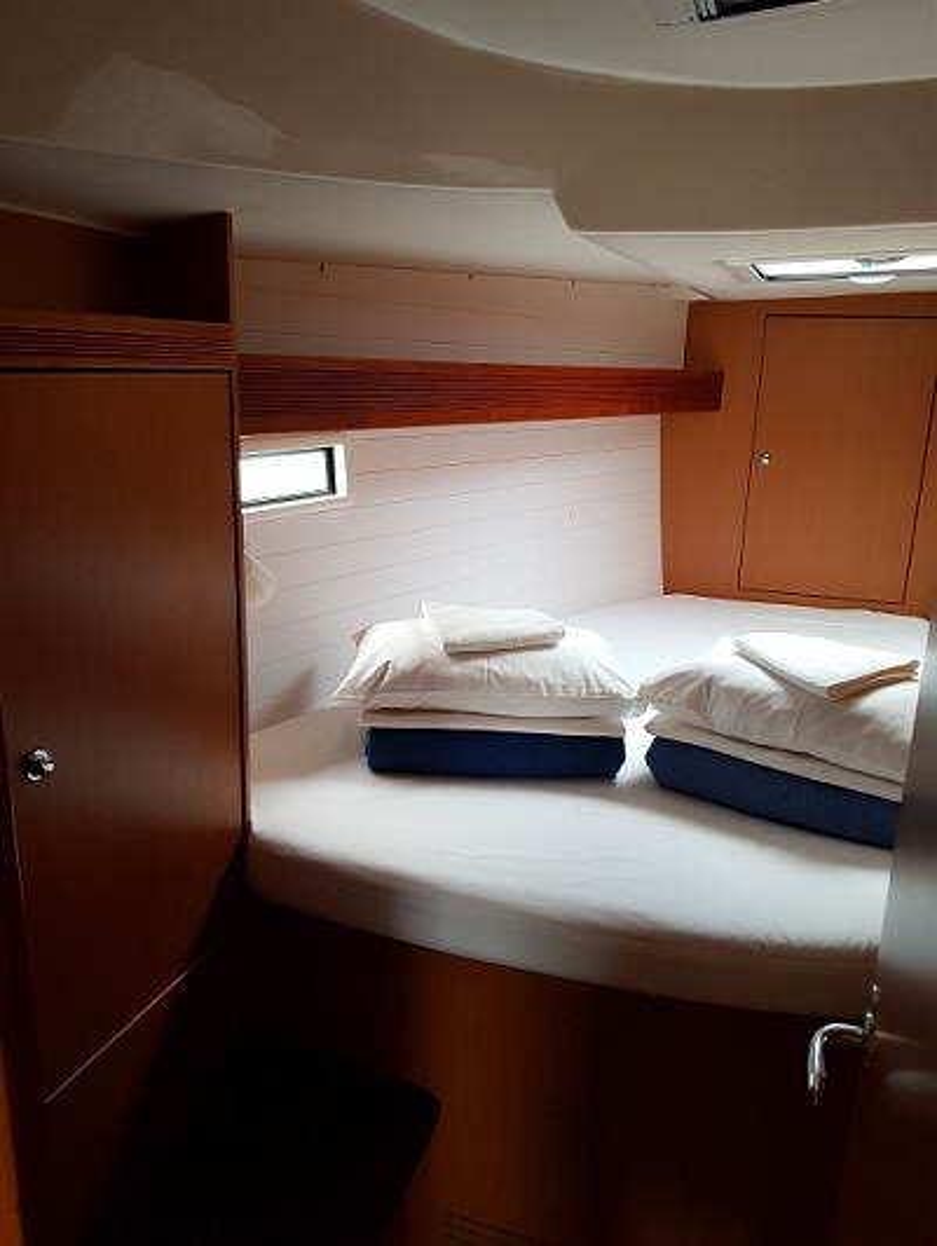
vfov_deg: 67.3
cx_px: 468
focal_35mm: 26
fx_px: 937
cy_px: 623
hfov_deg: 53.1
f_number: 1.7
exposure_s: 1/26
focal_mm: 4.2
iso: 200
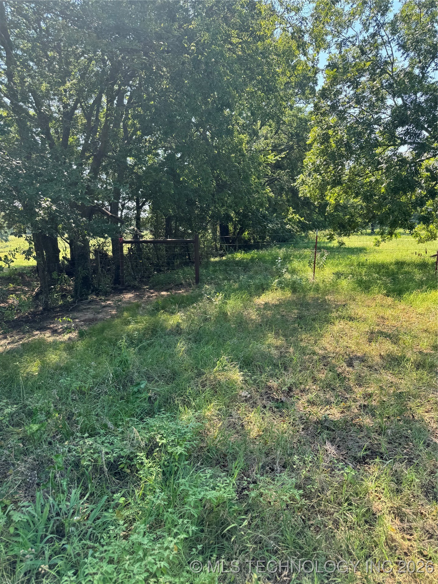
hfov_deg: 56.8
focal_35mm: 24
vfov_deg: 71.6
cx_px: 219
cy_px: 292
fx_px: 405
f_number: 1.78
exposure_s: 1/812
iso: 80
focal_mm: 6.76
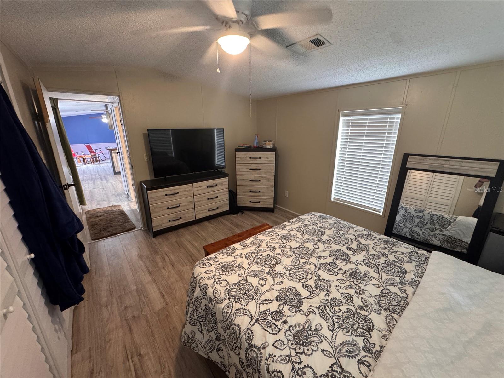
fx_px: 204
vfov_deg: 85.7
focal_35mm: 14
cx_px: 252
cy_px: 189
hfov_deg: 102.1
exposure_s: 1/60
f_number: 2.2
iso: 500
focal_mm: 2.22
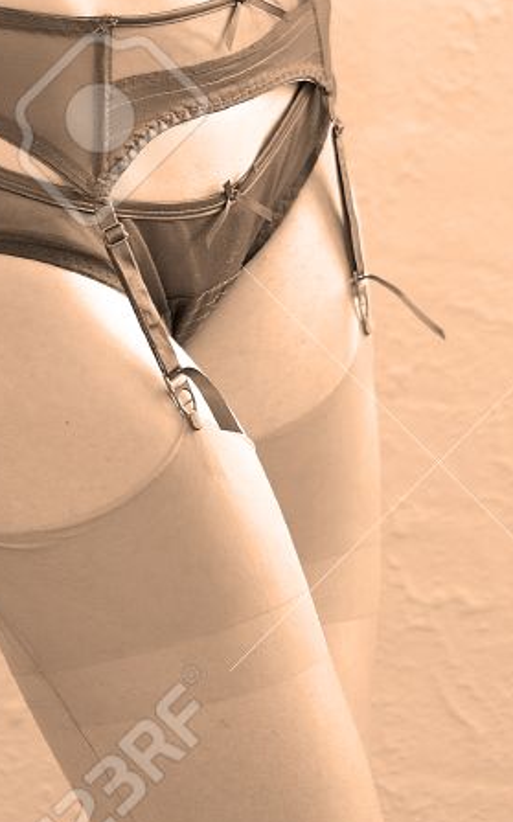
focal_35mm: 311
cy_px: -223
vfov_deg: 6.7
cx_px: 34
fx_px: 6964
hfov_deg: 4.2
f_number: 2.8
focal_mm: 105
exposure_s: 1/20
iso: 400
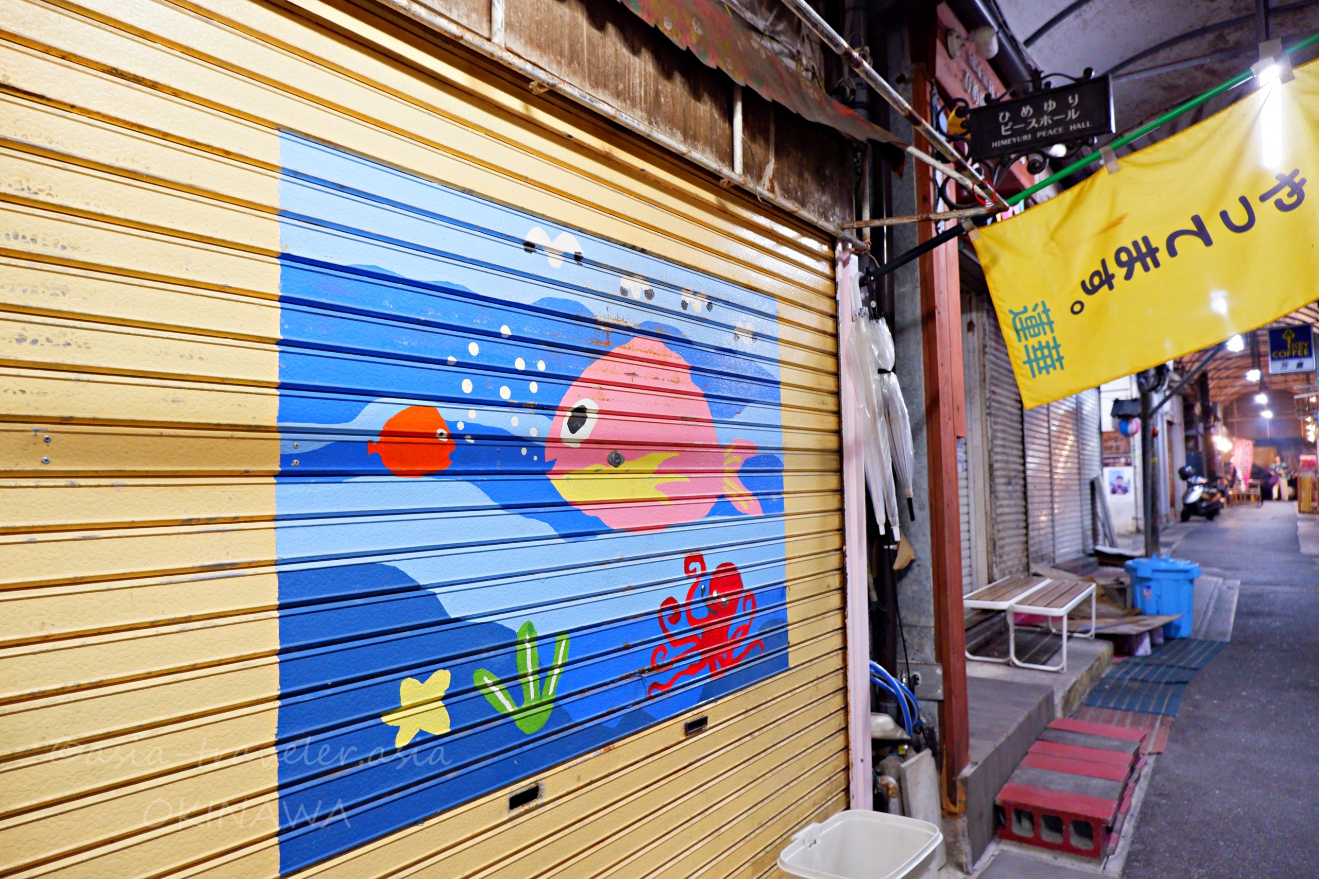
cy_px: 440
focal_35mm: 23
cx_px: 660
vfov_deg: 55.1
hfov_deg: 76.1
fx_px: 843
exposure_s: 1/34
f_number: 3.5
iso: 2500
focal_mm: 15
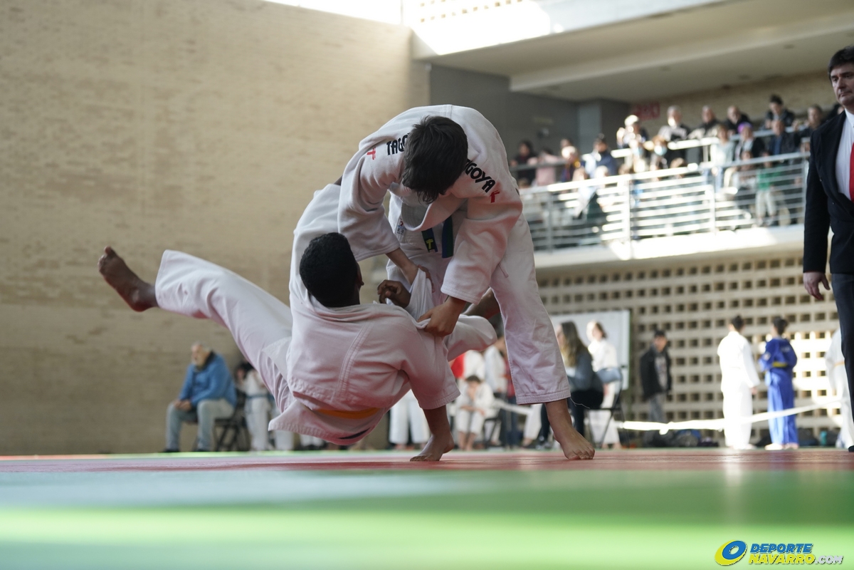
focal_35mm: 84
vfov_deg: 16.3
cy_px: 285
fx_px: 1993
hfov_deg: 24.2
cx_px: 427
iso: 2000
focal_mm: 84
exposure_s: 1/800
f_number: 4
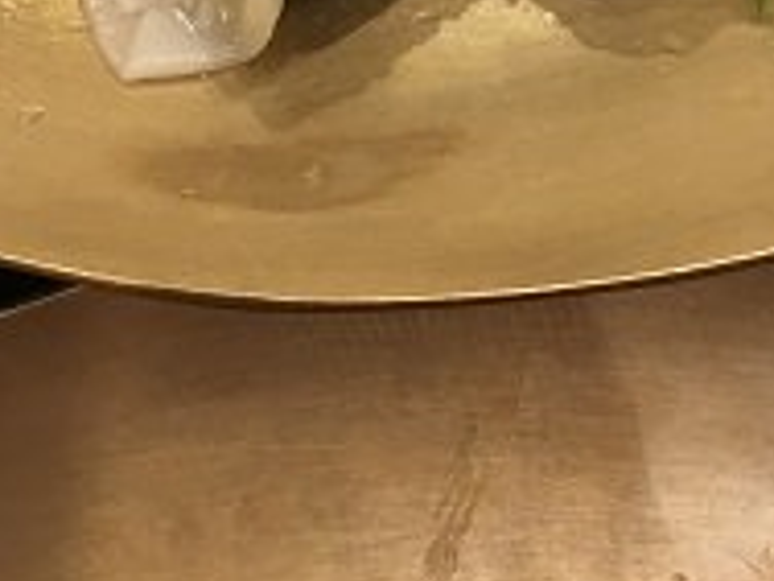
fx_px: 2482
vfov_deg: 12.5
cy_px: -350
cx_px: 436
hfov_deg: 17.7
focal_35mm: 111
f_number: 2.2
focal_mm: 4.15
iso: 80
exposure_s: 1/30
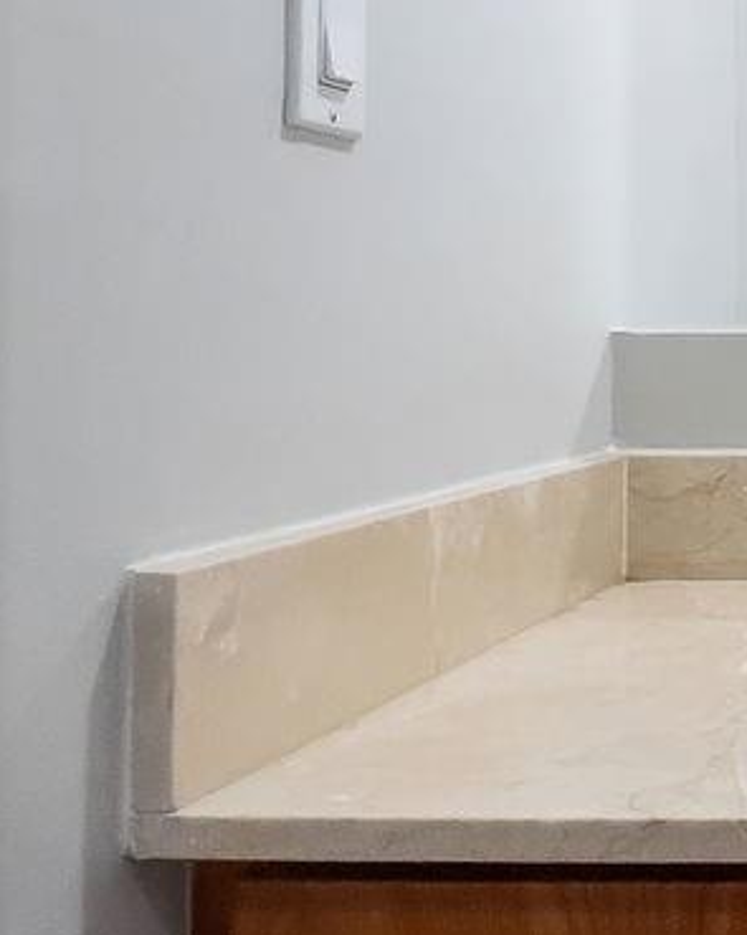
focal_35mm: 47
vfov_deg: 39.5
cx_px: 1132
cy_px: 450
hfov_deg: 24.6
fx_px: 1299
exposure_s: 1/60
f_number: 2.4
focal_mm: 1.54
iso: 250
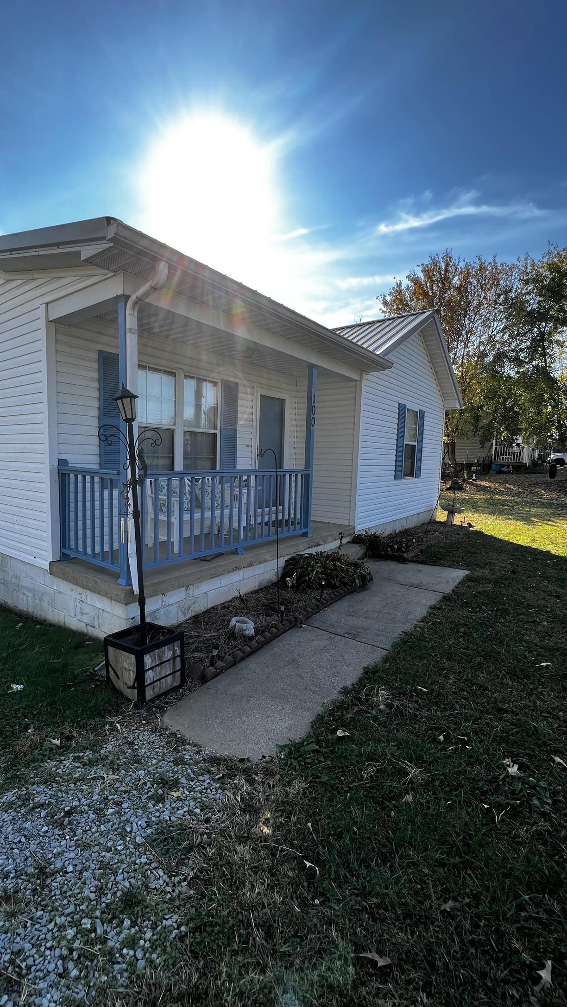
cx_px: 243
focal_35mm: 15
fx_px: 401
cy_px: 503
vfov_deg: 103.0
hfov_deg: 70.2
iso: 32
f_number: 1.8
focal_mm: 1.57
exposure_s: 1/861
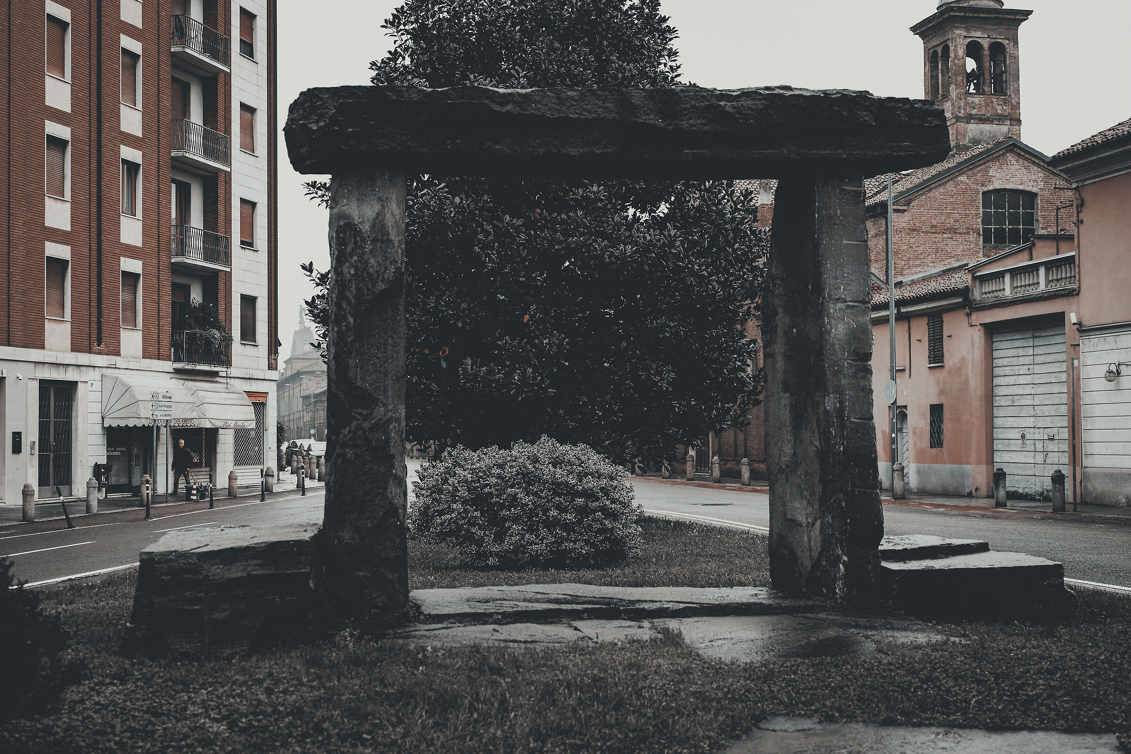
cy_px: 377
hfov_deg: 39.6
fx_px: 1571
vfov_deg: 27.0
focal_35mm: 50
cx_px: 566
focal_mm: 50
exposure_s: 1/50
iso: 100
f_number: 4
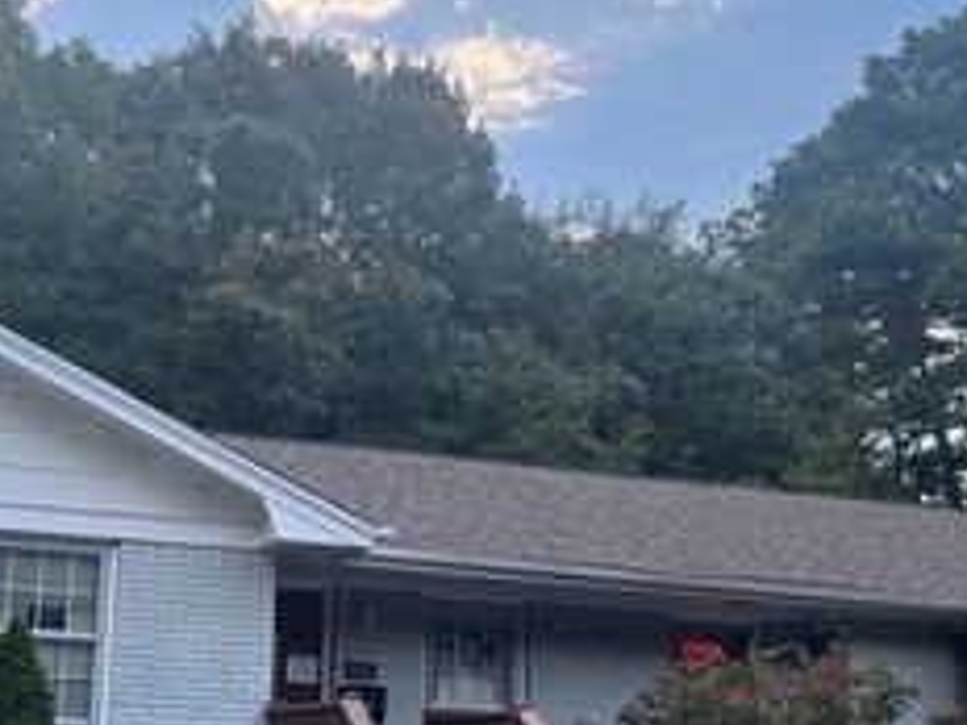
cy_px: 415
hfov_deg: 33.8
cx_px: 263
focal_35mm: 56
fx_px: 1564
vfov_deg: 26.1
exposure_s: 1/415
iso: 50
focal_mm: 5.1
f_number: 1.6
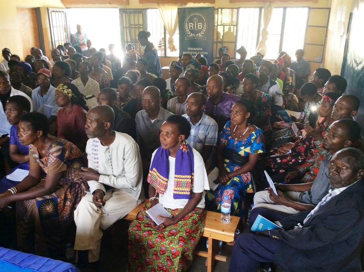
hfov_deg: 56.9
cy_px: 136
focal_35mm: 32
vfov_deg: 44.1
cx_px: 182
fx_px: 336
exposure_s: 1/24
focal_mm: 3.3
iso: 40
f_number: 2.4
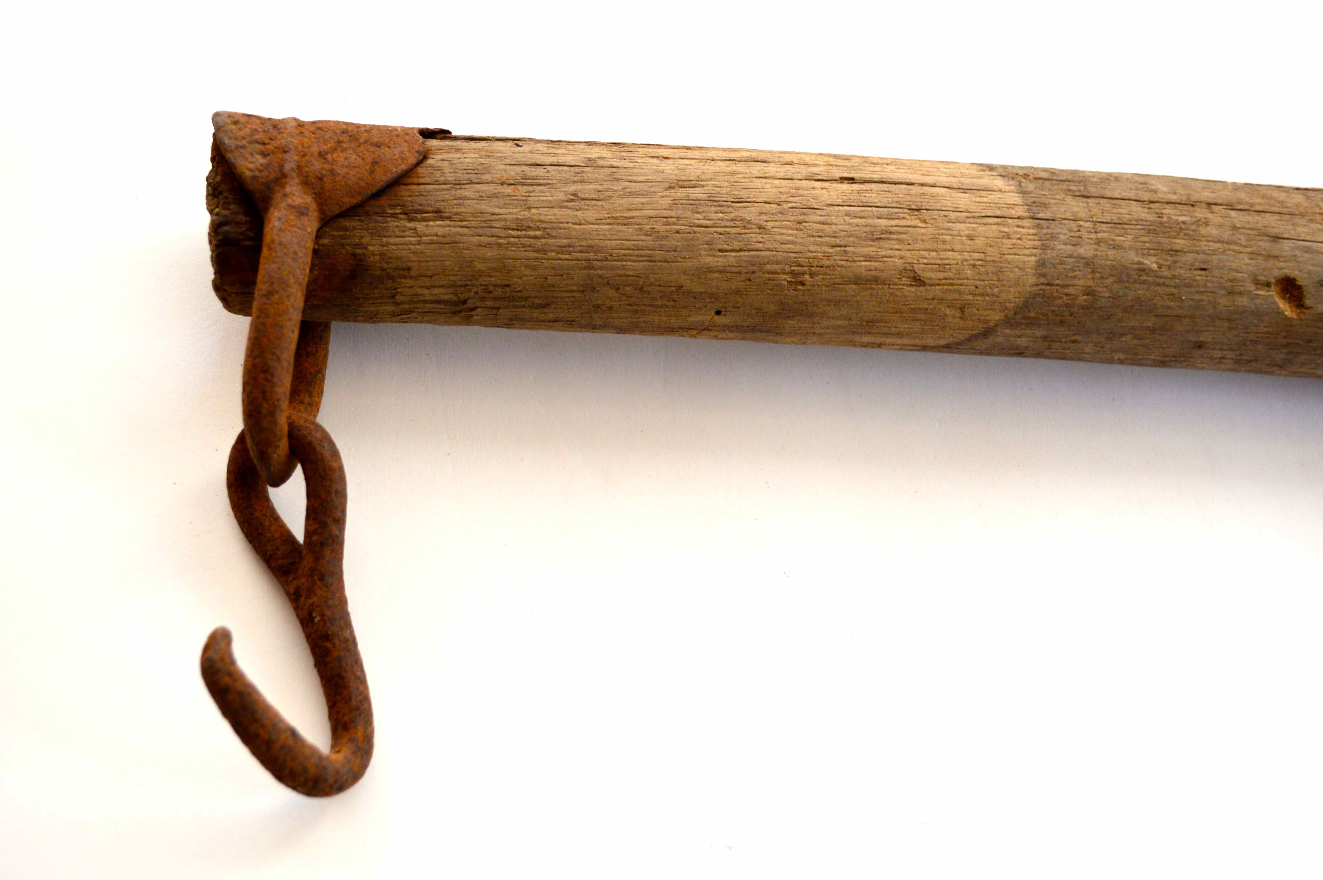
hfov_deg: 53.2
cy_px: 440
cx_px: 662
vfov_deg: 36.8
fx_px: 1322
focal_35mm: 36
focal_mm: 24
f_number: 5
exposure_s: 1/100
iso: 400
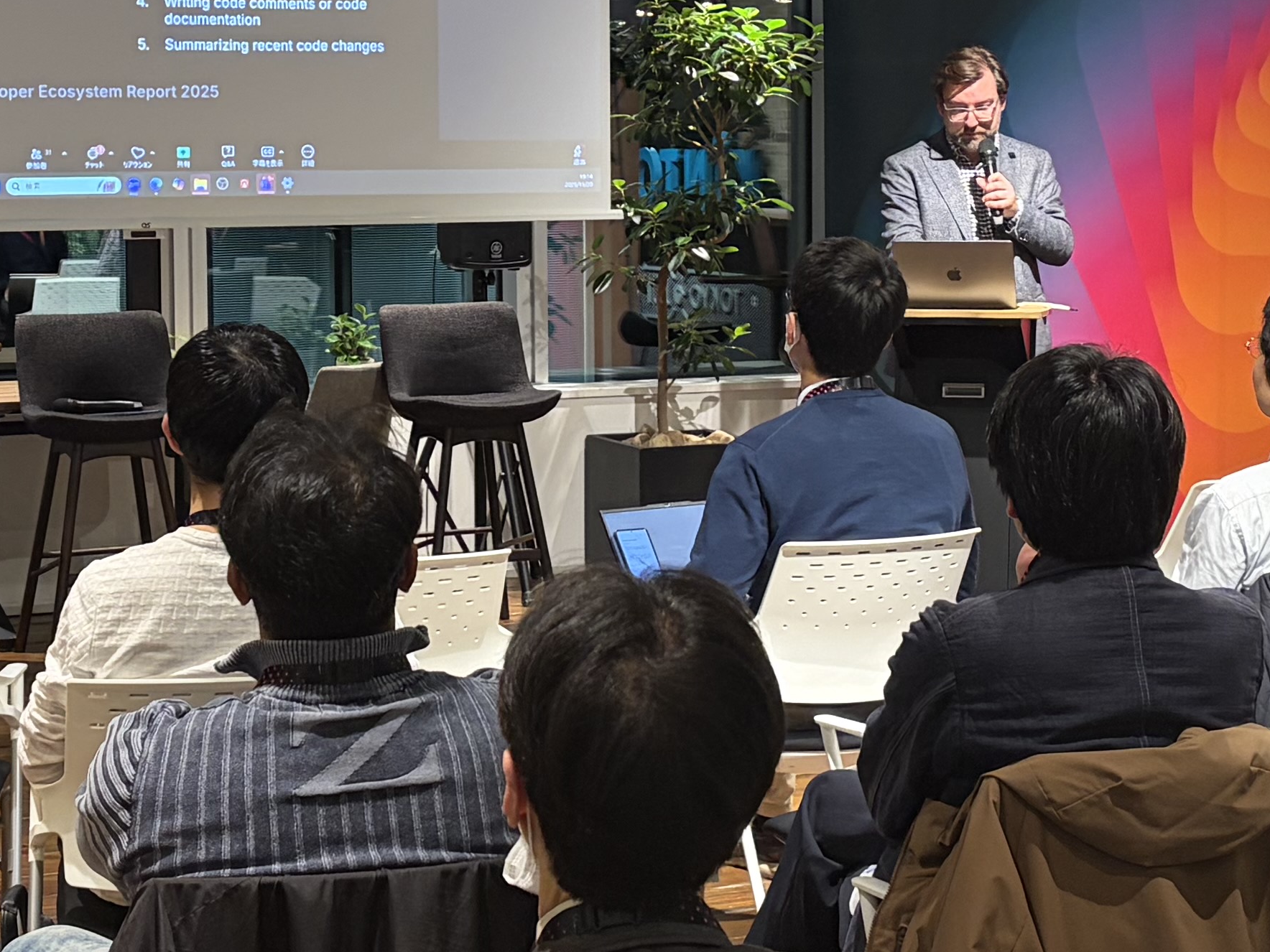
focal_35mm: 84
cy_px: 267
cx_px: 543
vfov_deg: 17.5
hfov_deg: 23.3
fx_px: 3082
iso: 160
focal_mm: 5.96
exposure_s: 1/60
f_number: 1.6
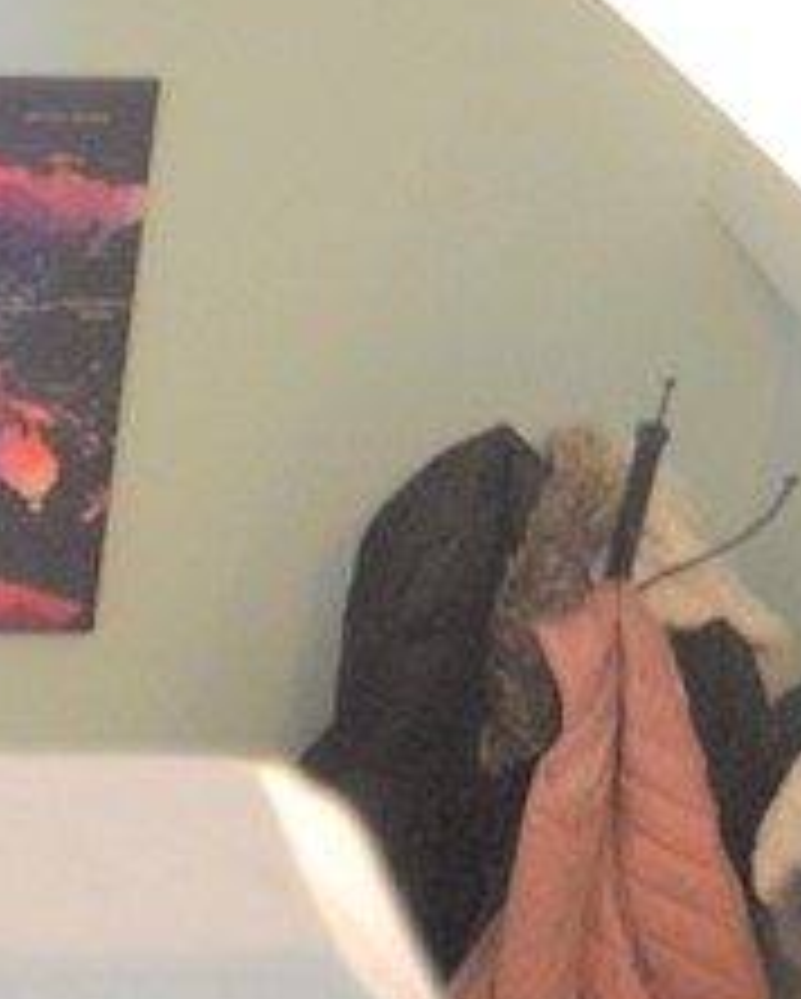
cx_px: -547
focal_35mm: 110
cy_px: 932
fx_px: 3255
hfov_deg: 13.0
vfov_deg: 17.2
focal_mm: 16
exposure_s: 1/60
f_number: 4
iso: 1800
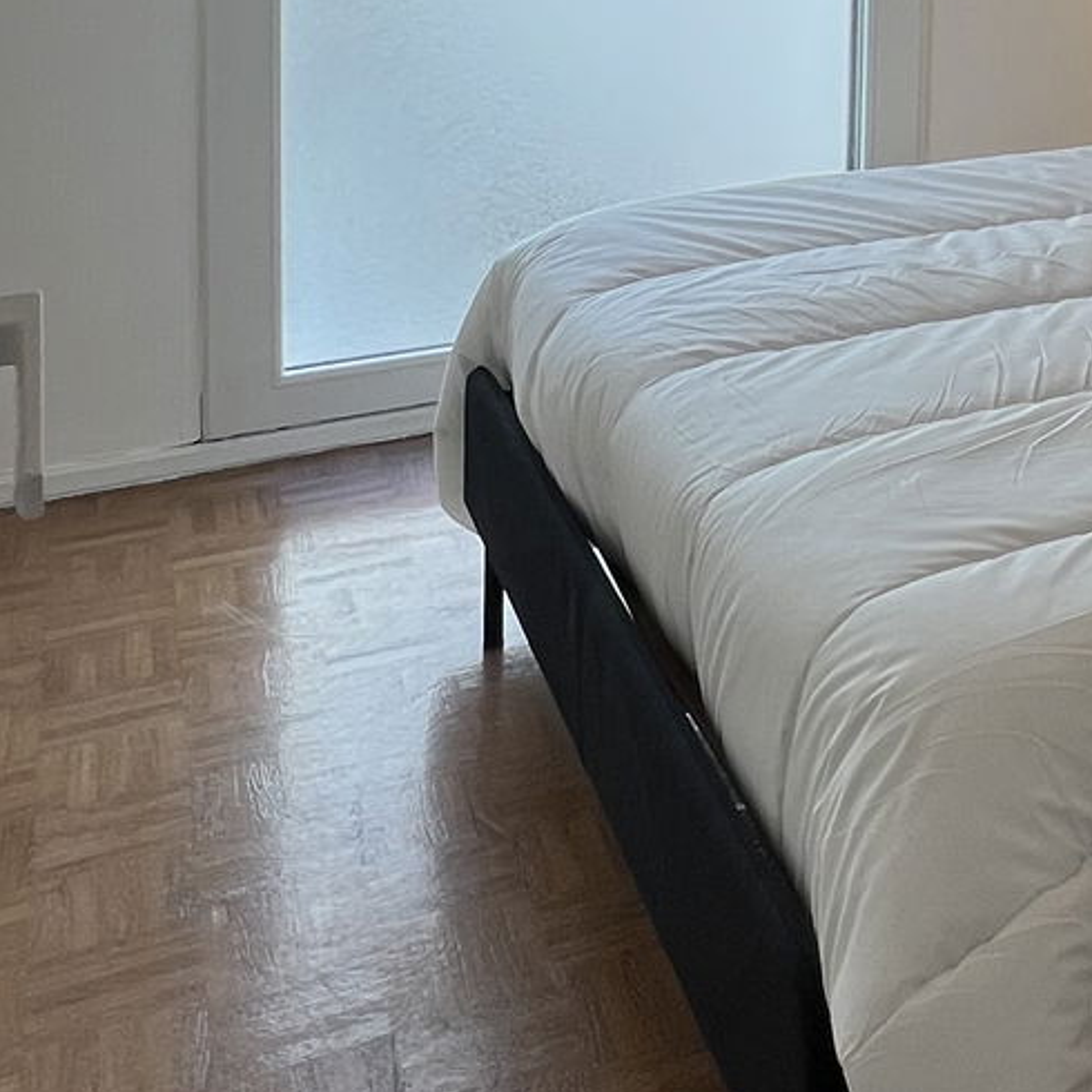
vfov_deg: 29.6
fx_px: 1785
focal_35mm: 50
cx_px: 1351
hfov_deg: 28.9
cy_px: -191
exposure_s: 1/100
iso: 50
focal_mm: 1.57
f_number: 1.8
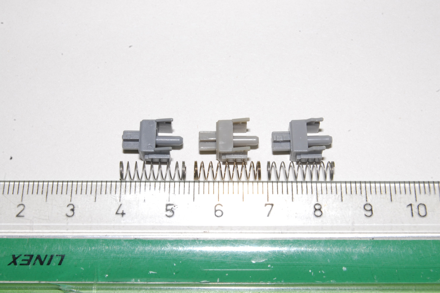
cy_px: 146
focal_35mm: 82
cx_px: 220
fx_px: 1007
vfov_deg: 16.5
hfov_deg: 24.6
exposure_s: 1/500
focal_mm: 55
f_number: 22
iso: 400
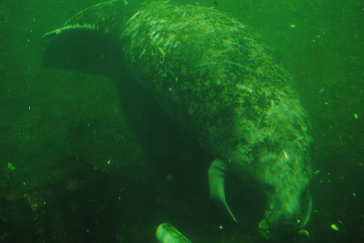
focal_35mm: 82
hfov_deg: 24.6
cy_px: 122
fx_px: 835
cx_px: 182
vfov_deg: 16.6
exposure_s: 1/80
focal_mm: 55
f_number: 4.5
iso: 200
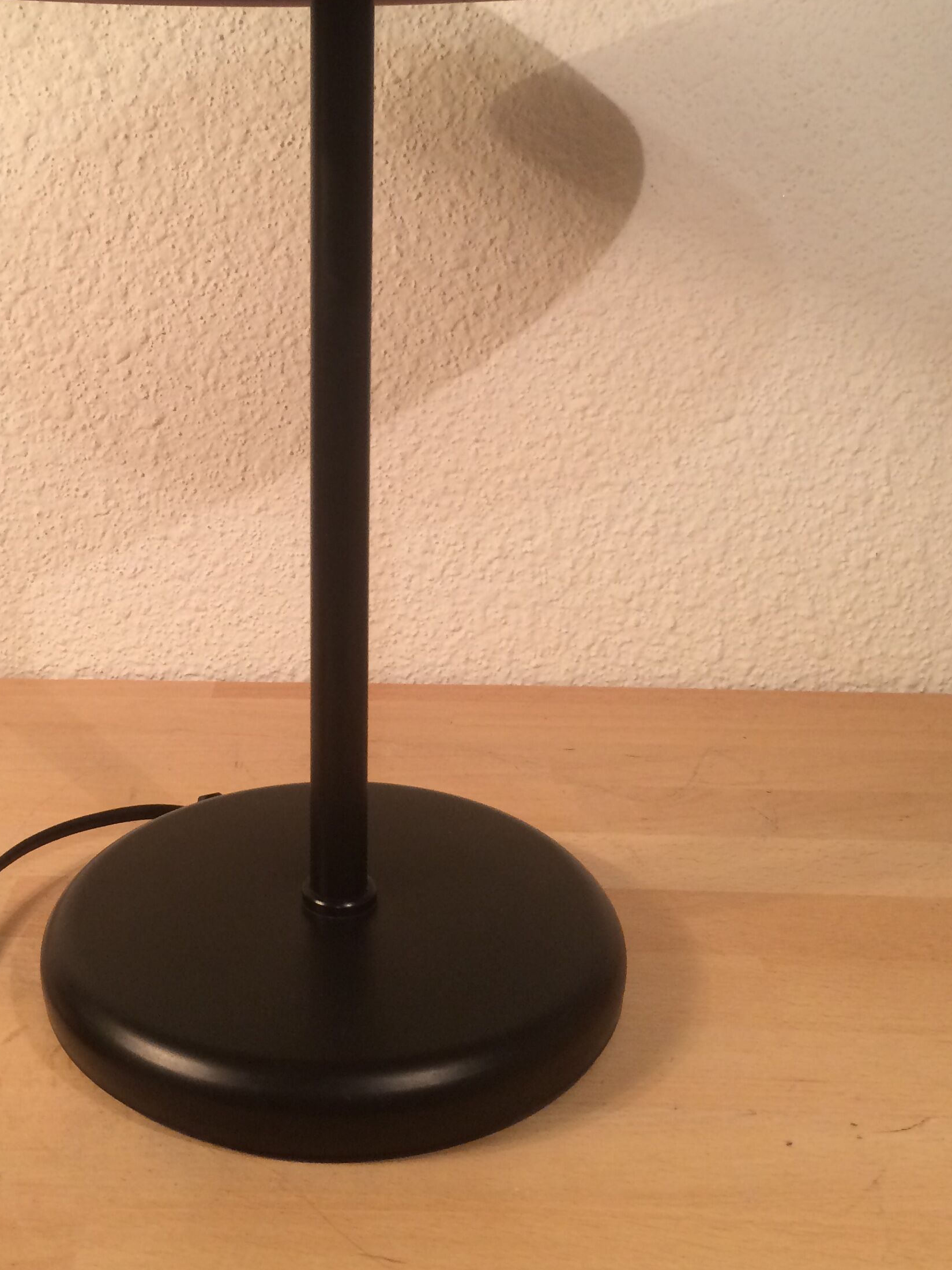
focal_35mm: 43
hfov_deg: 33.3
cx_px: 323
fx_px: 1577
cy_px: 423
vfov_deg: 43.2
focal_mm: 4.15
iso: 64
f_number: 2.2
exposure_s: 1/33
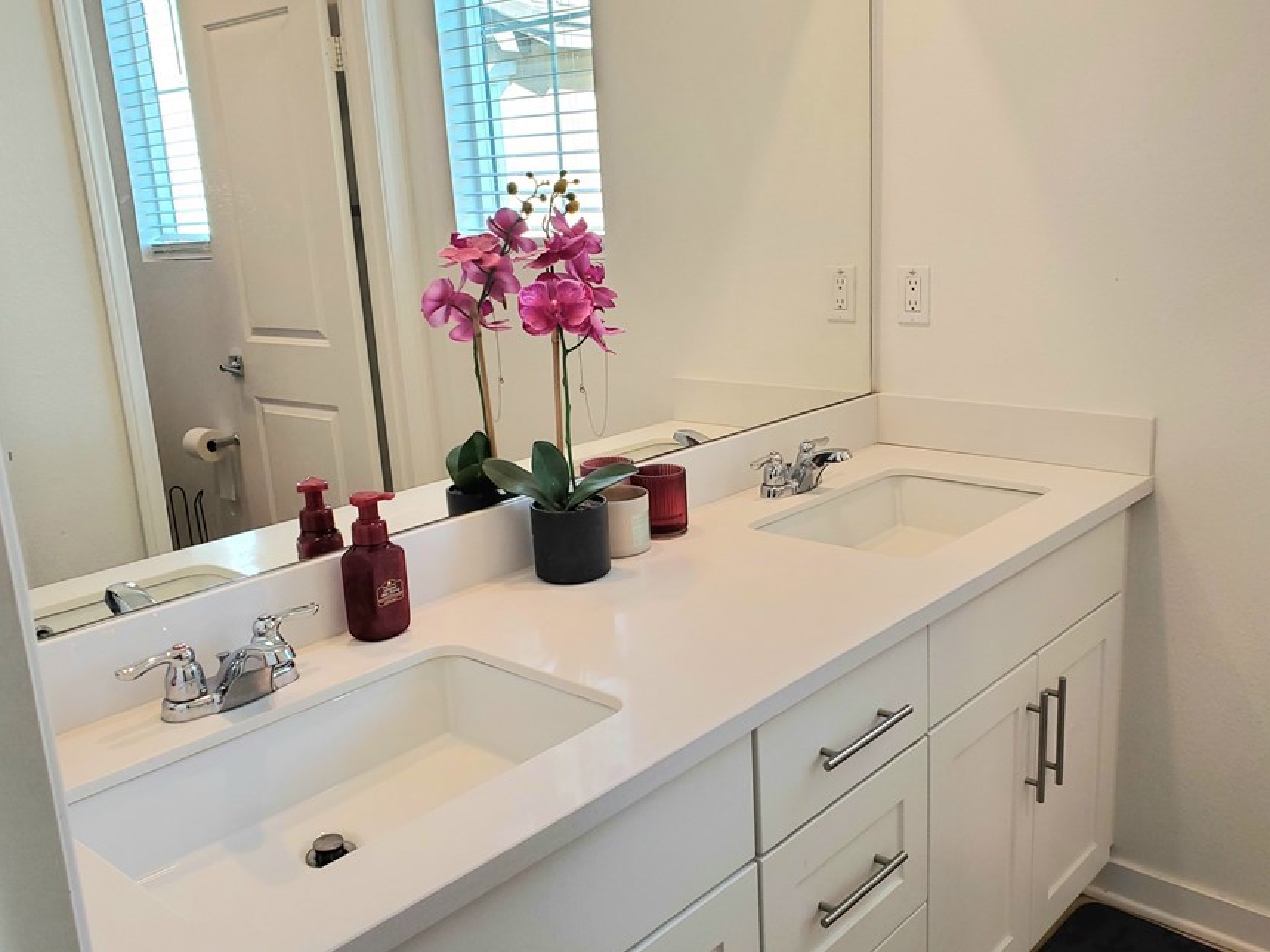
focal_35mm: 31
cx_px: 705
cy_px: 497
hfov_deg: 58.2
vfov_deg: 45.4
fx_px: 1137
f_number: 2.4
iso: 125
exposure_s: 1/120
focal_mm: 4.3
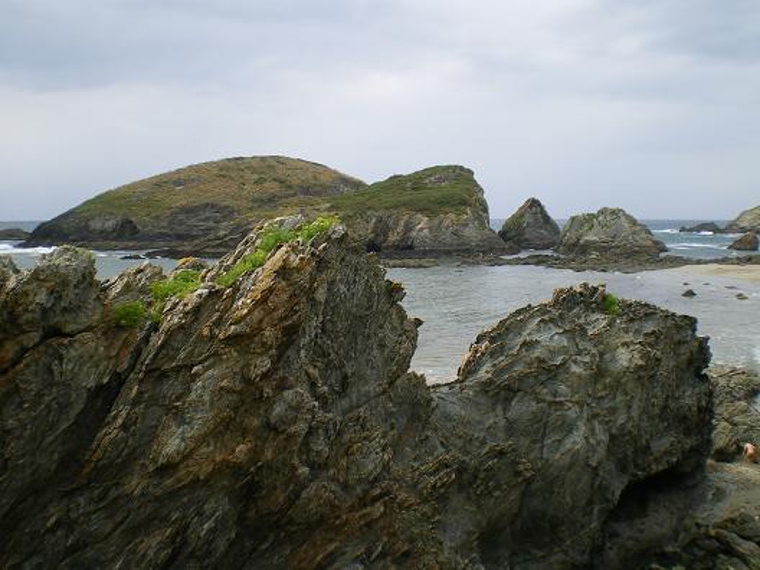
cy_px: 285
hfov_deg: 49.0
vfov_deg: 37.7
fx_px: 834
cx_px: 380
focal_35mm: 38
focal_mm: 6.3
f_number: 4.6
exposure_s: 1/250
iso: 64
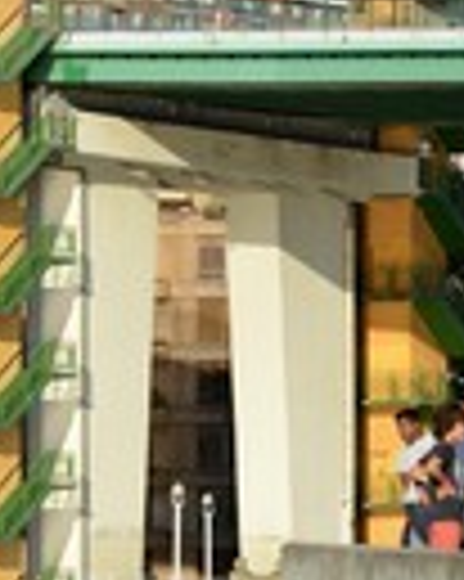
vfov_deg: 5.3
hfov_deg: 4.2
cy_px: 468
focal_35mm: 368
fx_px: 6324
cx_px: 167
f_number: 11
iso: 200
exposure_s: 1/200
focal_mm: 120
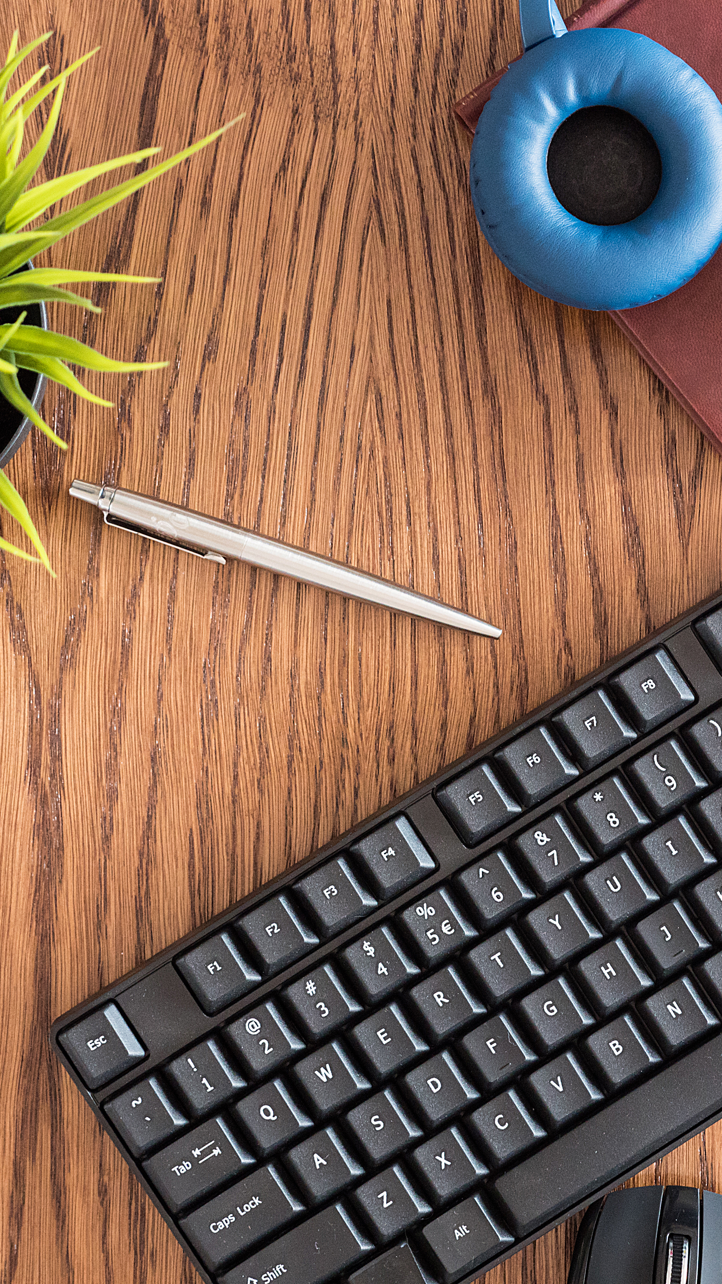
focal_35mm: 102
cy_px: 641
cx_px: 554
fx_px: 3472
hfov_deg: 11.8
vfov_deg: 20.9
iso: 800
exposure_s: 1/100
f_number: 4
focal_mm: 35
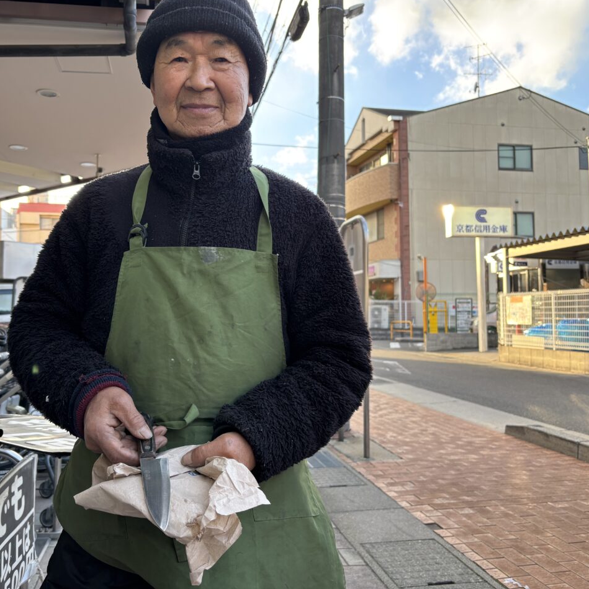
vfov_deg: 52.5
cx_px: 238
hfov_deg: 52.2
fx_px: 597
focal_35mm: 31
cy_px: 292
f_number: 1.6
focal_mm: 5.96
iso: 32
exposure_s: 1/121
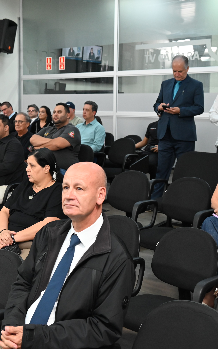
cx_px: 80
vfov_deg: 38.3
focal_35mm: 53
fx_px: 502
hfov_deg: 24.4
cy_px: 174
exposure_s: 1/125
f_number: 4.8
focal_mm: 34.5
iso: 2200
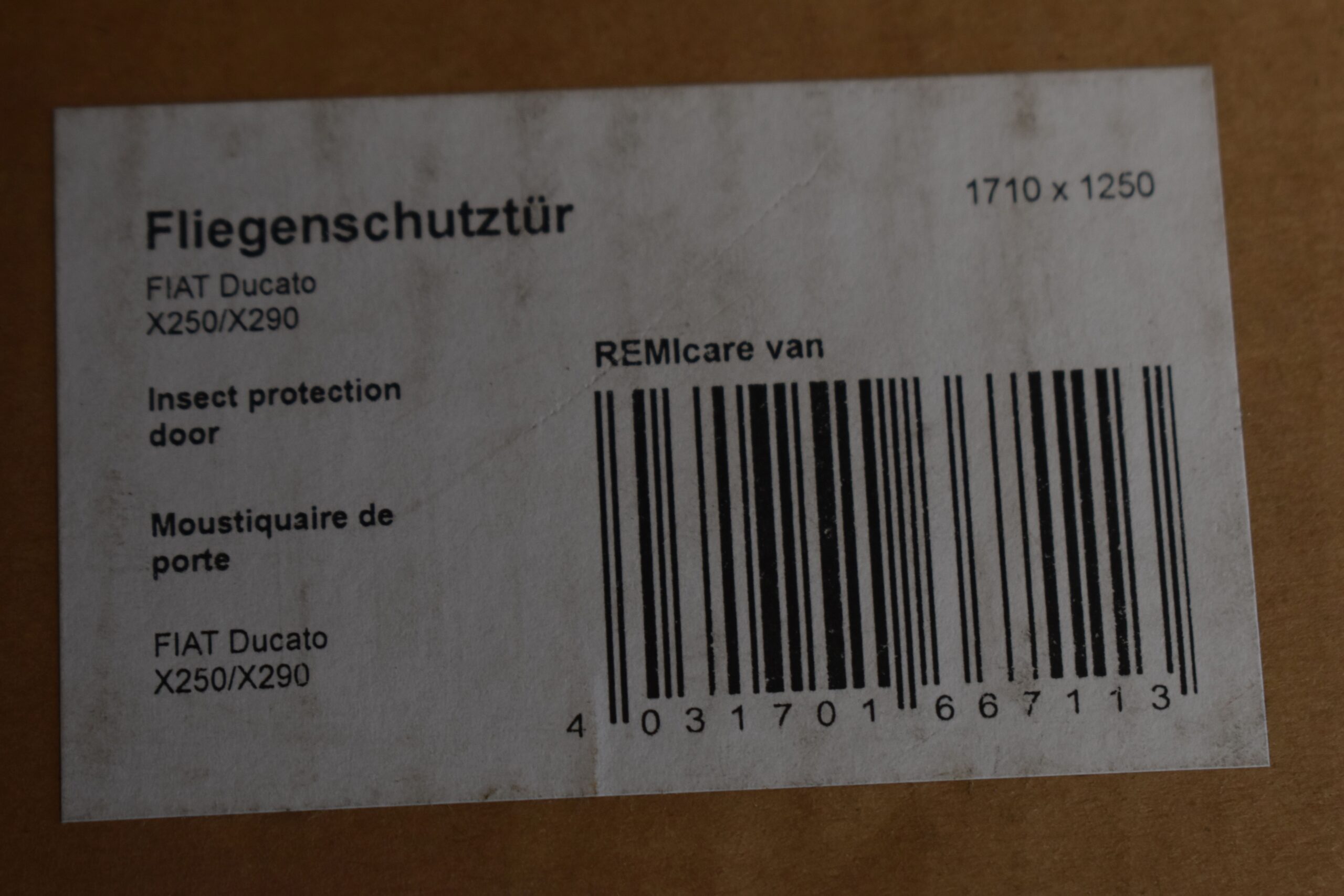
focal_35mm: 82
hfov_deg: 24.6
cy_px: 448
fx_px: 3080
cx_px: 672
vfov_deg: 16.6
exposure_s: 1/60
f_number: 5.6
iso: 560
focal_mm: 55
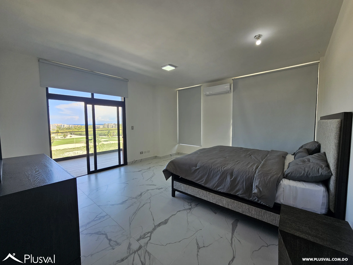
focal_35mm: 13
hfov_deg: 106.2
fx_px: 133
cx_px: 176
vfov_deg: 89.9
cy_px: 132
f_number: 2.2
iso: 50
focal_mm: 2.2
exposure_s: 1/172
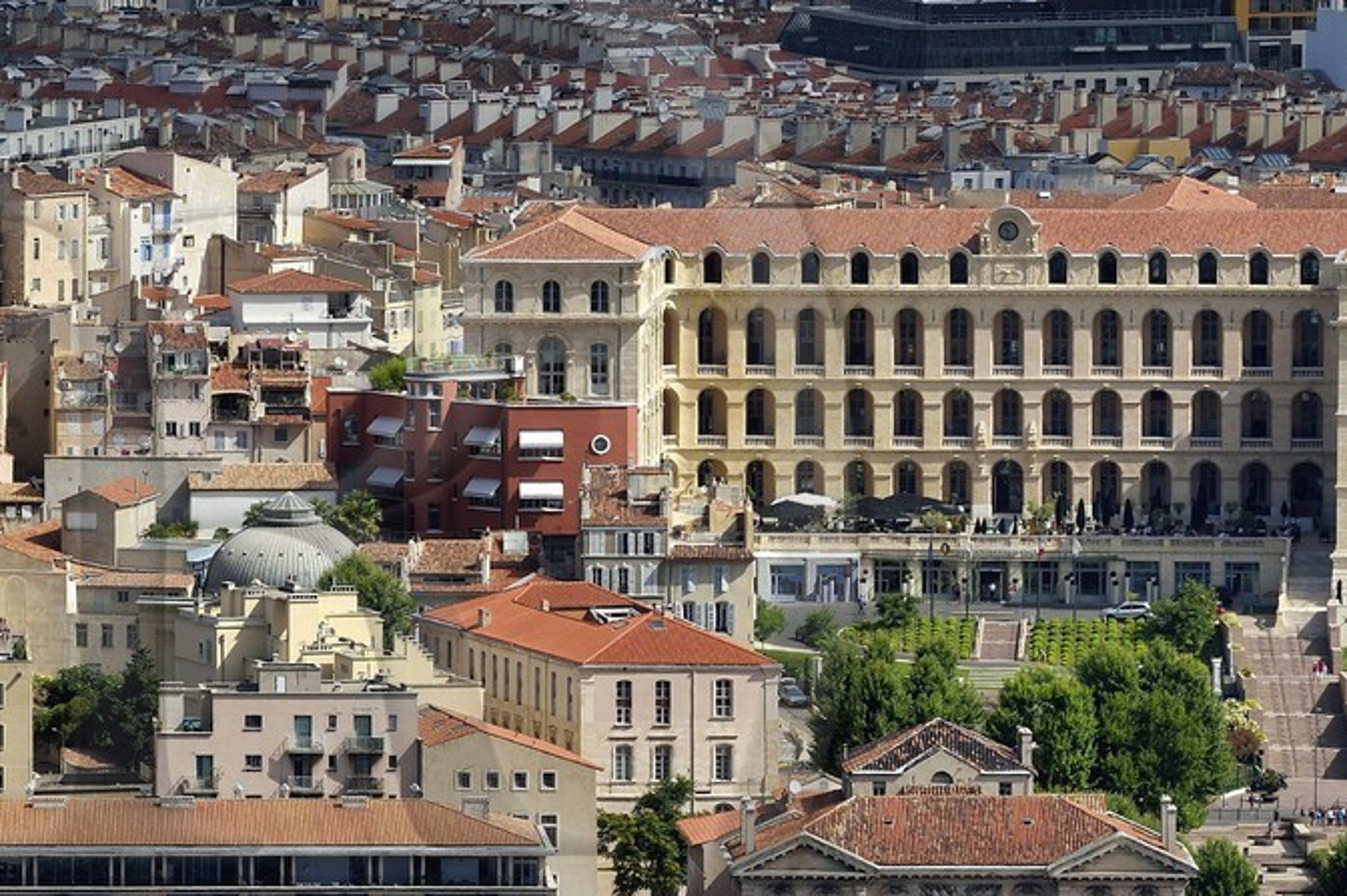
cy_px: 529
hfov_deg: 4.3
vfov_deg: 2.9
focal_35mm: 476
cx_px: 30
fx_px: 17797
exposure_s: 1/500
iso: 200
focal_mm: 200
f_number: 10
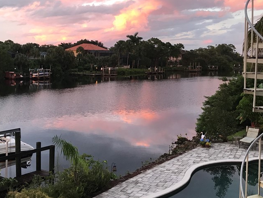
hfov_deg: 42.1
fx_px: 342
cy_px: 84
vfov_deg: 32.1
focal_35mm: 45
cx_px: 128
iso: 40
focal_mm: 3.99
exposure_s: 1/24
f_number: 1.8
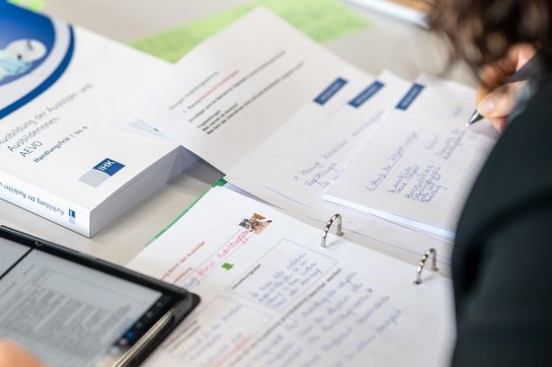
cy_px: 189
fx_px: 2161
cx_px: 187
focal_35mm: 141
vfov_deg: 9.7
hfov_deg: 14.5
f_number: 2
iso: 160
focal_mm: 105
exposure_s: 1/200
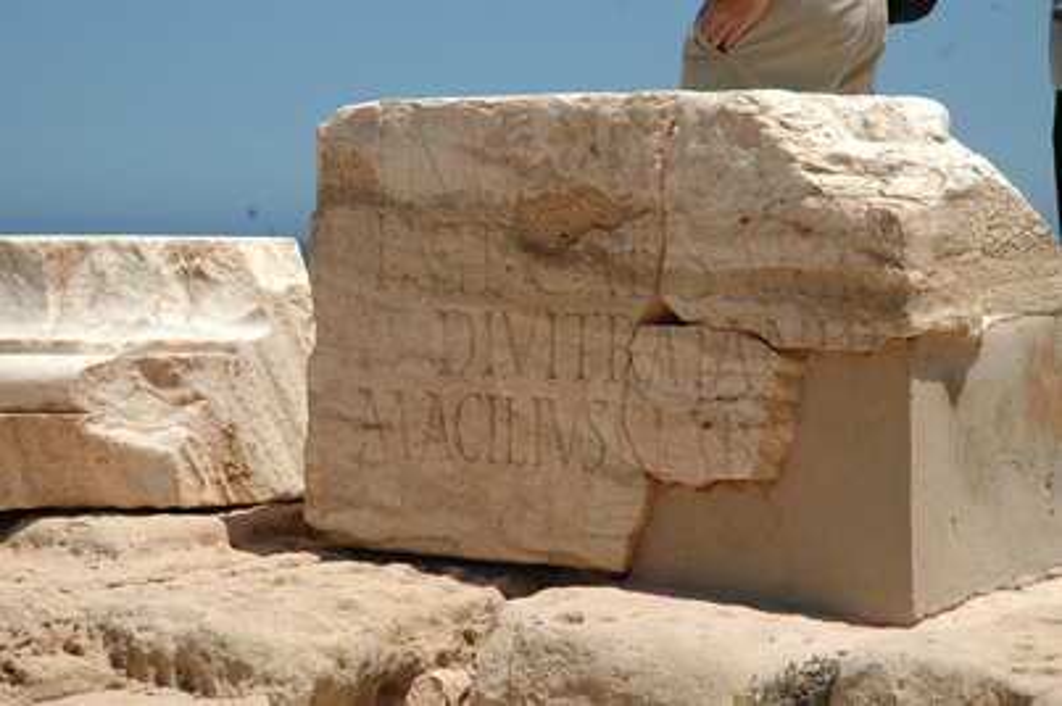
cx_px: 531
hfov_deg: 19.5
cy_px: 353
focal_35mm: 105
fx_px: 3095
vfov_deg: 13.0
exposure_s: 1/400
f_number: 10
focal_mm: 70
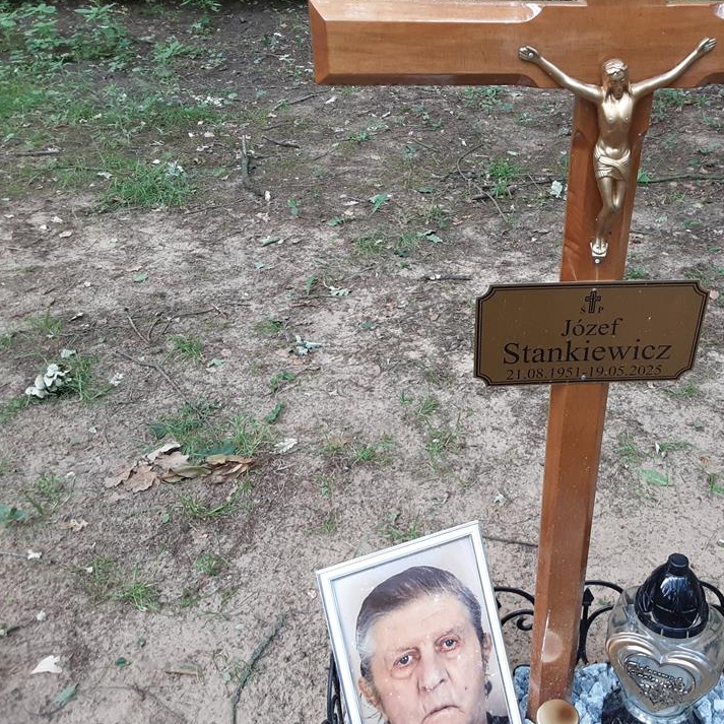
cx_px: 483
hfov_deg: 47.7
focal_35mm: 34
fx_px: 805
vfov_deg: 48.5
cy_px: 359
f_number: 1.9
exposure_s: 1/50
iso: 80
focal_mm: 2.9
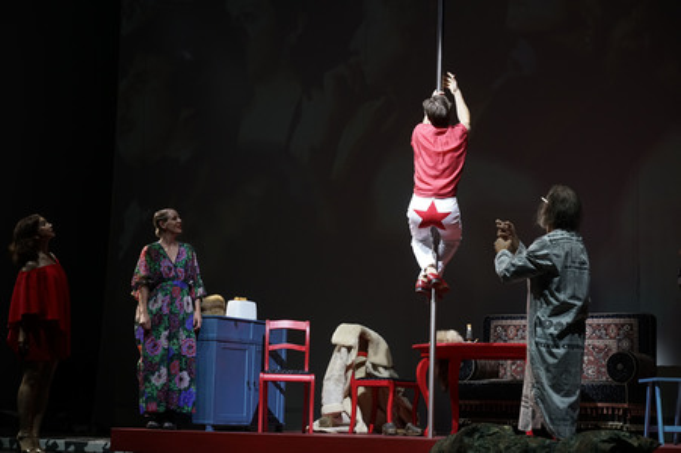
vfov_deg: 18.2
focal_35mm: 75
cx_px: 340
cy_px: 226
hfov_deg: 27.0
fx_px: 1418
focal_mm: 75
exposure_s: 1/320
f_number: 6.3
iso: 1600
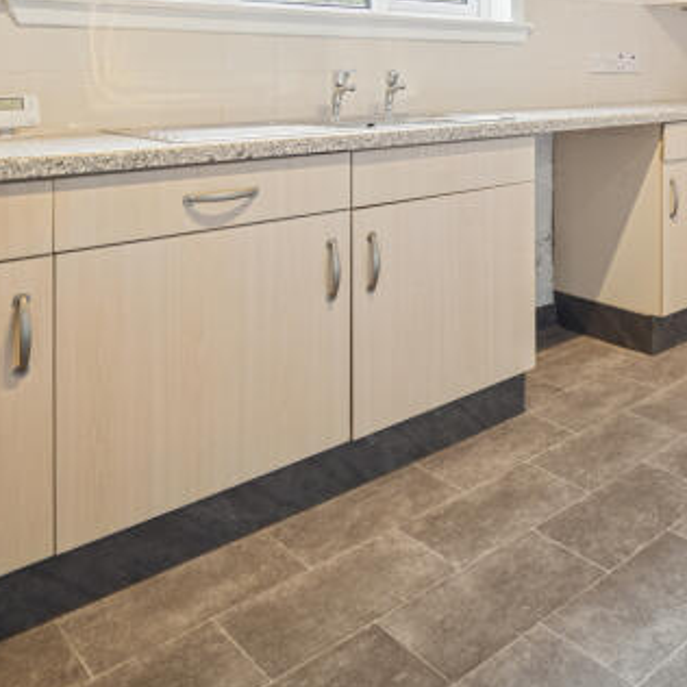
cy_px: 47
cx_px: 652
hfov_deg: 44.0
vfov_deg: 44.4
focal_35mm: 33
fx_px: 741
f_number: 8
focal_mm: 12
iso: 250
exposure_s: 1/15
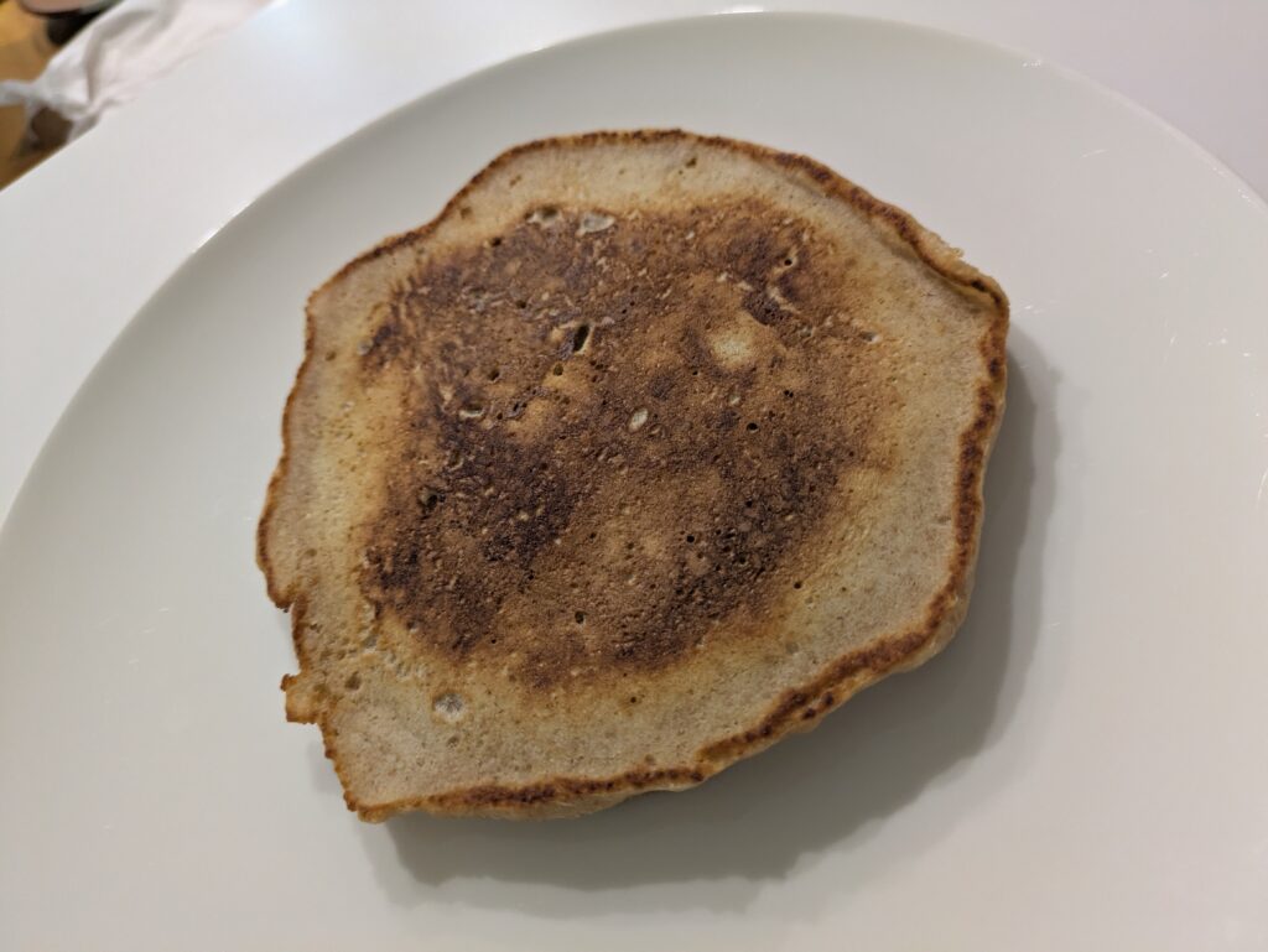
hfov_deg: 69.4
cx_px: 634
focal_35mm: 25
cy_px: 476
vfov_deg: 54.9
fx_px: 916
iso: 622
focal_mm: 5.43
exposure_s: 1/120
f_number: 1.89
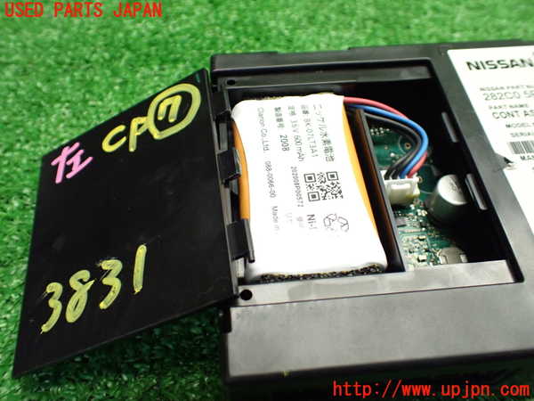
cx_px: 267
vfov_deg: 46.8
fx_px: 463
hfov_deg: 60.0
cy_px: 200
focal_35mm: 30
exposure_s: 1/125
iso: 800
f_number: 2.3
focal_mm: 5.4
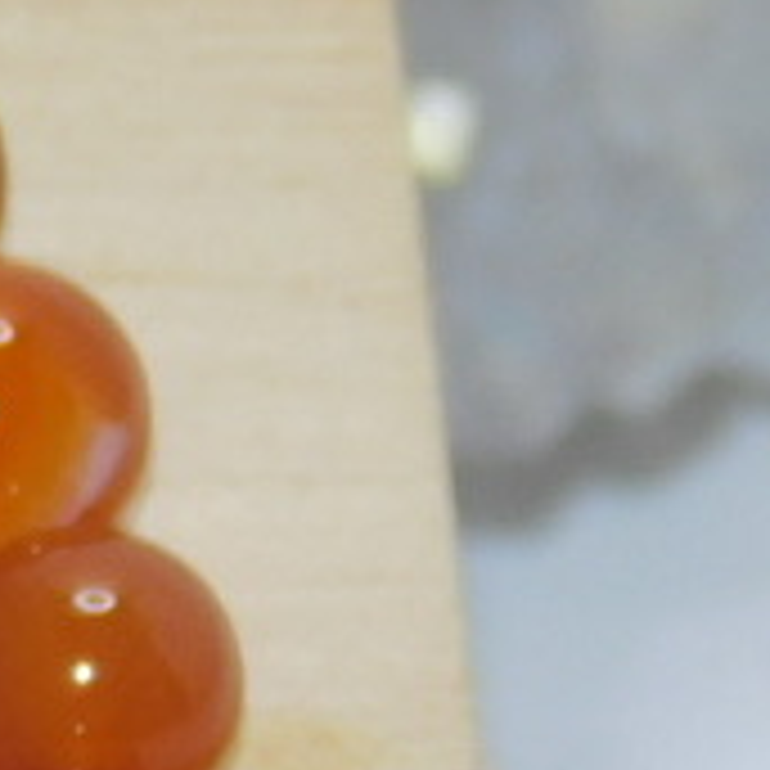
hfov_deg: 1.4
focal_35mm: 1226
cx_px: -1531
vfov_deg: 1.4
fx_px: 30854
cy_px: 847
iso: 200
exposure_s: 1/60
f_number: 5.6
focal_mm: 41.3
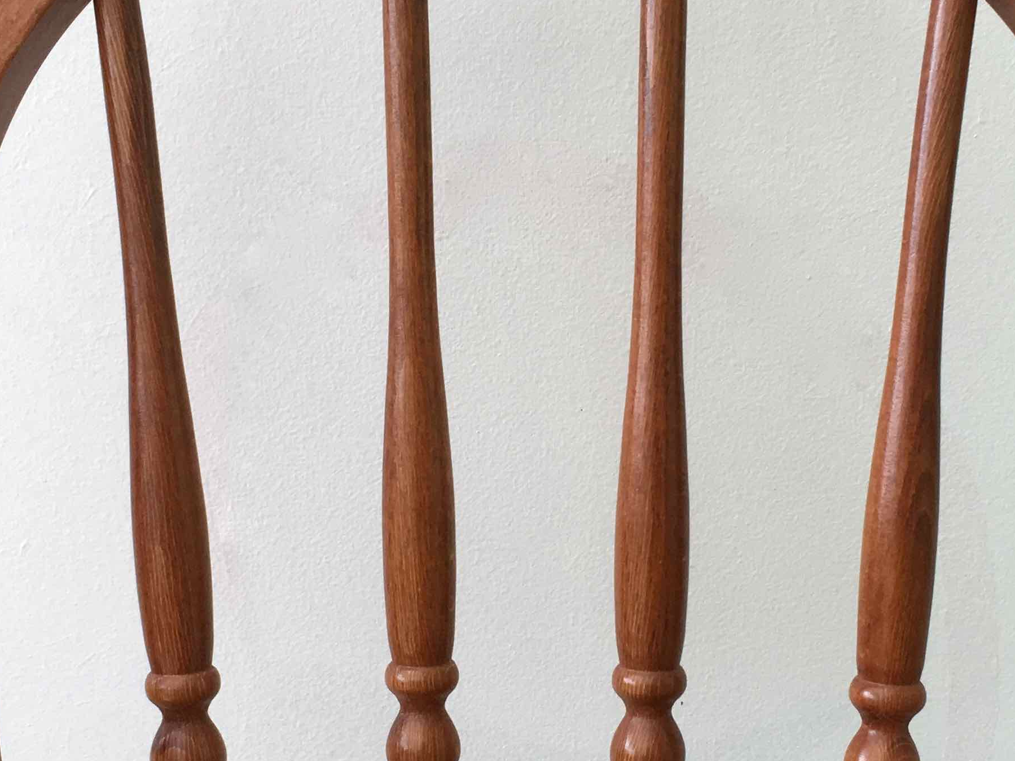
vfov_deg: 22.5
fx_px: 1906
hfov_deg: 29.8
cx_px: 526
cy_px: 470
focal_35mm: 65
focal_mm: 4.15
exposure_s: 1/100
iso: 32
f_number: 2.2
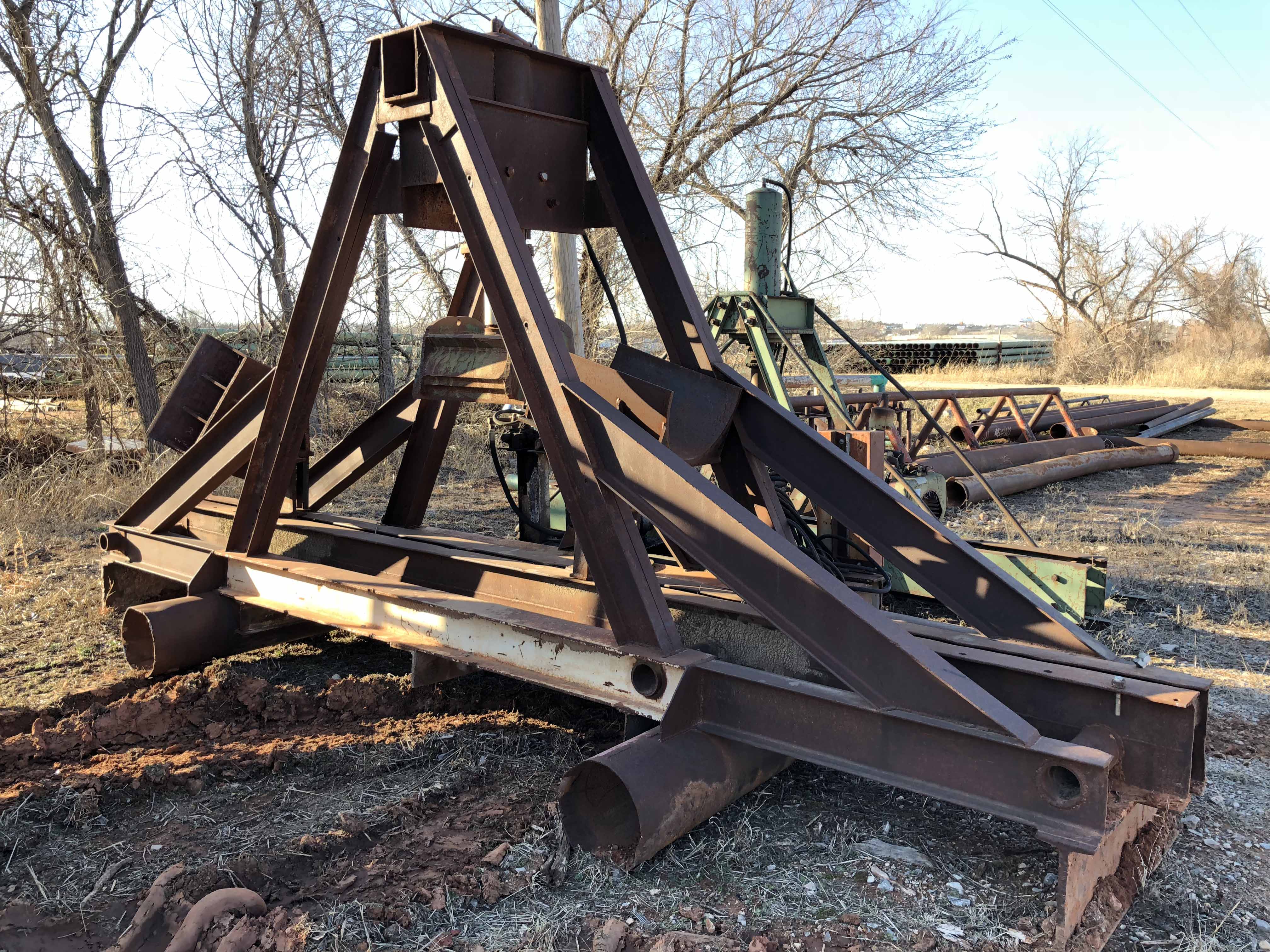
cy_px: 476
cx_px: 635
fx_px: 1027
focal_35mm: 28
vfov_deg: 49.7
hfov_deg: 63.4
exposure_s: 1/120
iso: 32
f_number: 1.8
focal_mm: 4
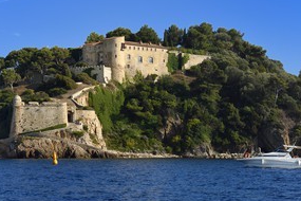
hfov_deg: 19.8
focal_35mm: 103
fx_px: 861
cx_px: 175
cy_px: 73
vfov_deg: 13.3
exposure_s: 1/320
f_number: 10
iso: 200
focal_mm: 70
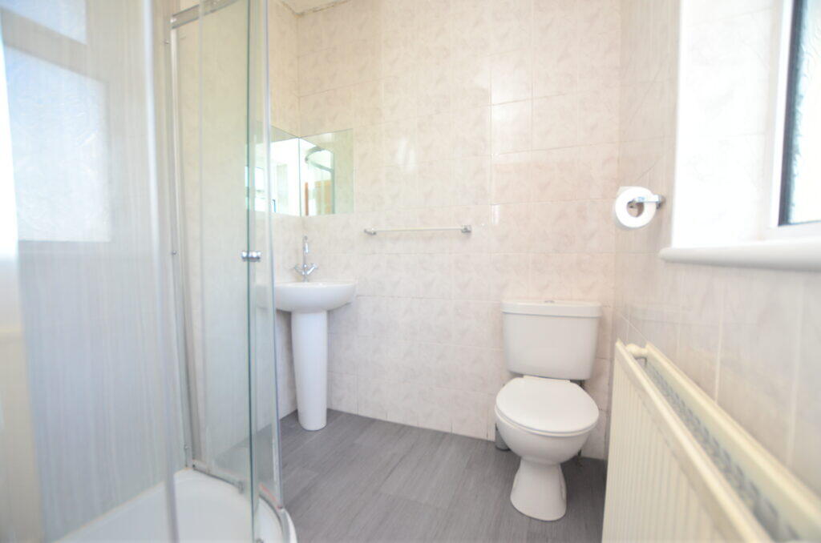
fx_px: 341
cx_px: 410
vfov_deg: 77.1
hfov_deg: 100.5
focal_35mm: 15
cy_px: 272
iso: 640
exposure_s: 1/250
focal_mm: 10
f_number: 3.5
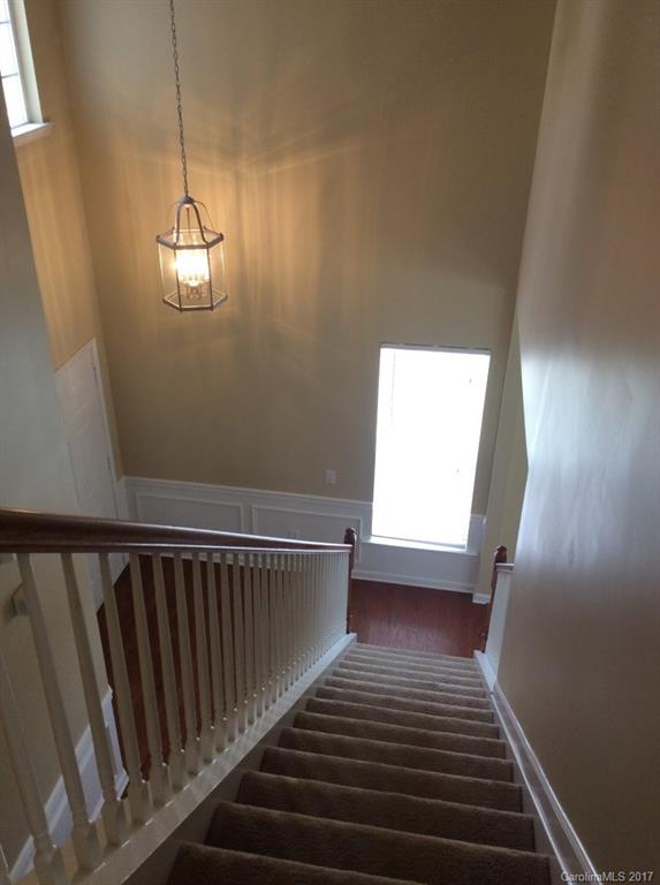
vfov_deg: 56.9
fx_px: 816
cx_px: 330
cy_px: 442
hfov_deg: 44.0
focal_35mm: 32
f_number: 2.4
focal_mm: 3.3
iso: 32
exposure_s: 1/40
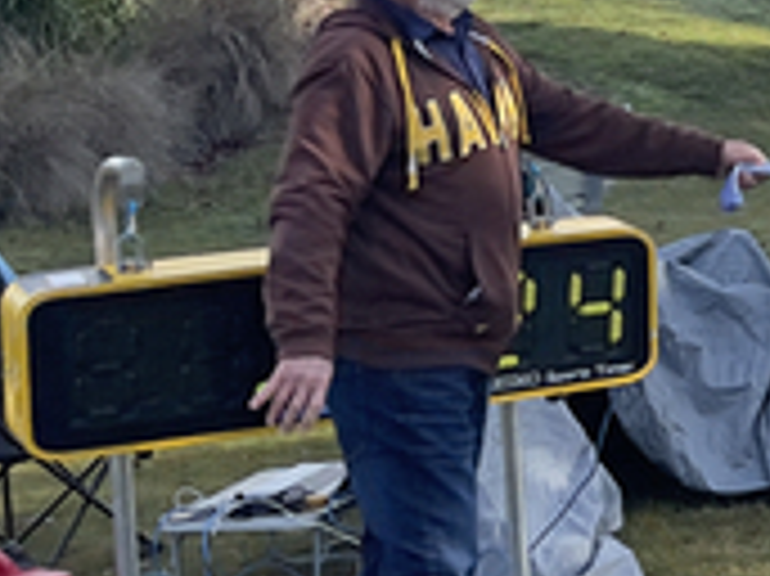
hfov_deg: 14.1
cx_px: 1333
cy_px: 61
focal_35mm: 126
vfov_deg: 11.7
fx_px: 2801
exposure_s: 1/2083
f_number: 1.6
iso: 32
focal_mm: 5.1
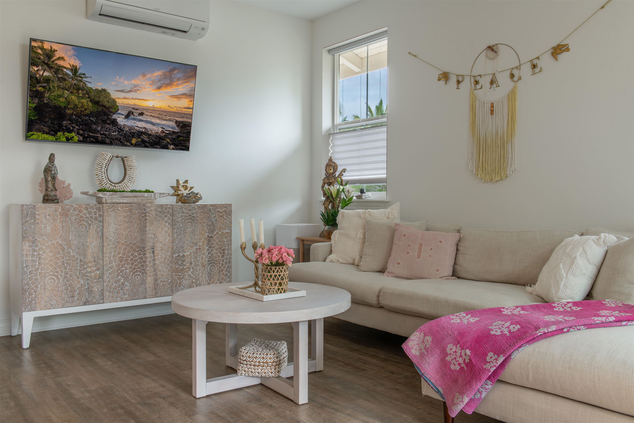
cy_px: 212
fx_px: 546
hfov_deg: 60.3
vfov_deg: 42.3
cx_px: 317
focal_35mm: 31
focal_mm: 31
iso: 100
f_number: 9
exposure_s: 1/15
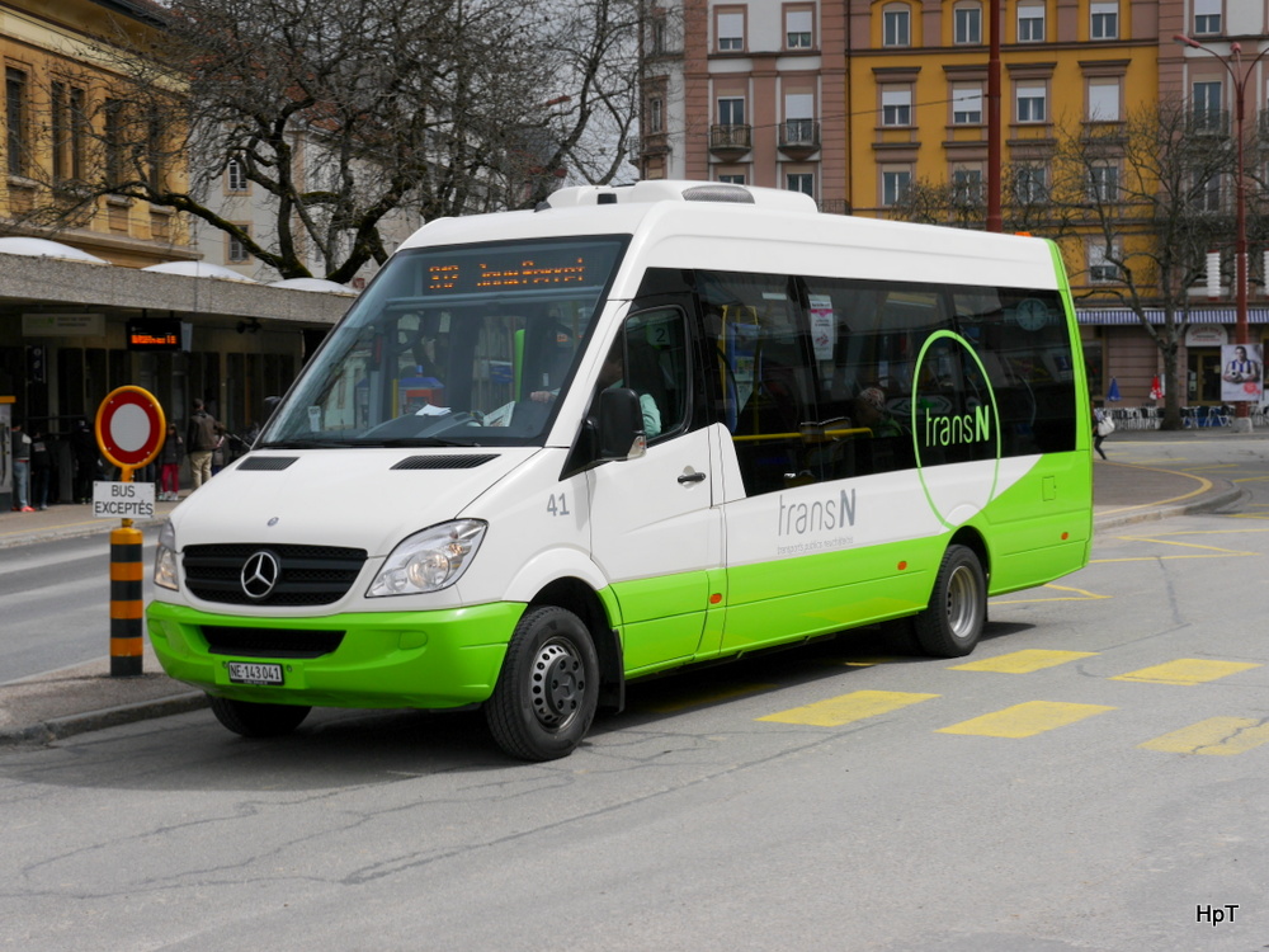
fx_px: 2273
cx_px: 634
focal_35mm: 62
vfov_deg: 23.7
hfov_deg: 31.2
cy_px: 476
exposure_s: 1/320
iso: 160
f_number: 9
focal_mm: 31
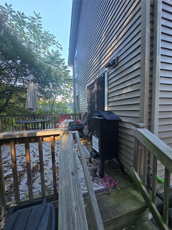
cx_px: 86
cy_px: 115
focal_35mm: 13
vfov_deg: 106.2
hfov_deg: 89.9
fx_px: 86
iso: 64
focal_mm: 2.2
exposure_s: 1/120
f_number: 2.2
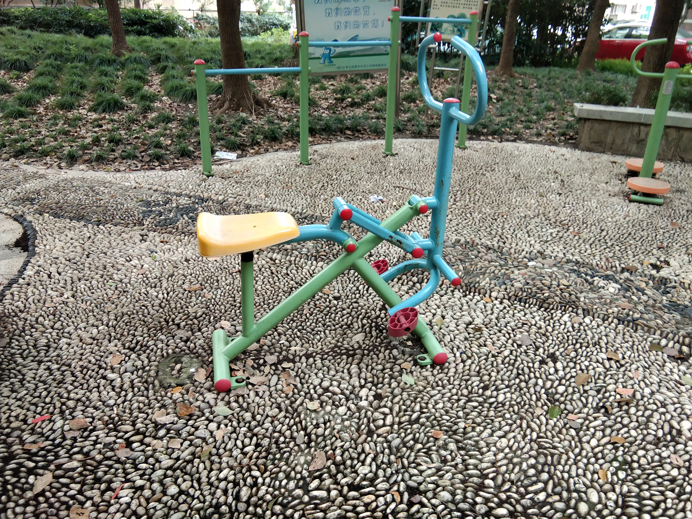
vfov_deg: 45.4
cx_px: 346
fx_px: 620
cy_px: 260
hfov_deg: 58.4
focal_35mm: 31
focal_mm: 3.69
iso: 125
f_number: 2.2
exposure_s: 1/50
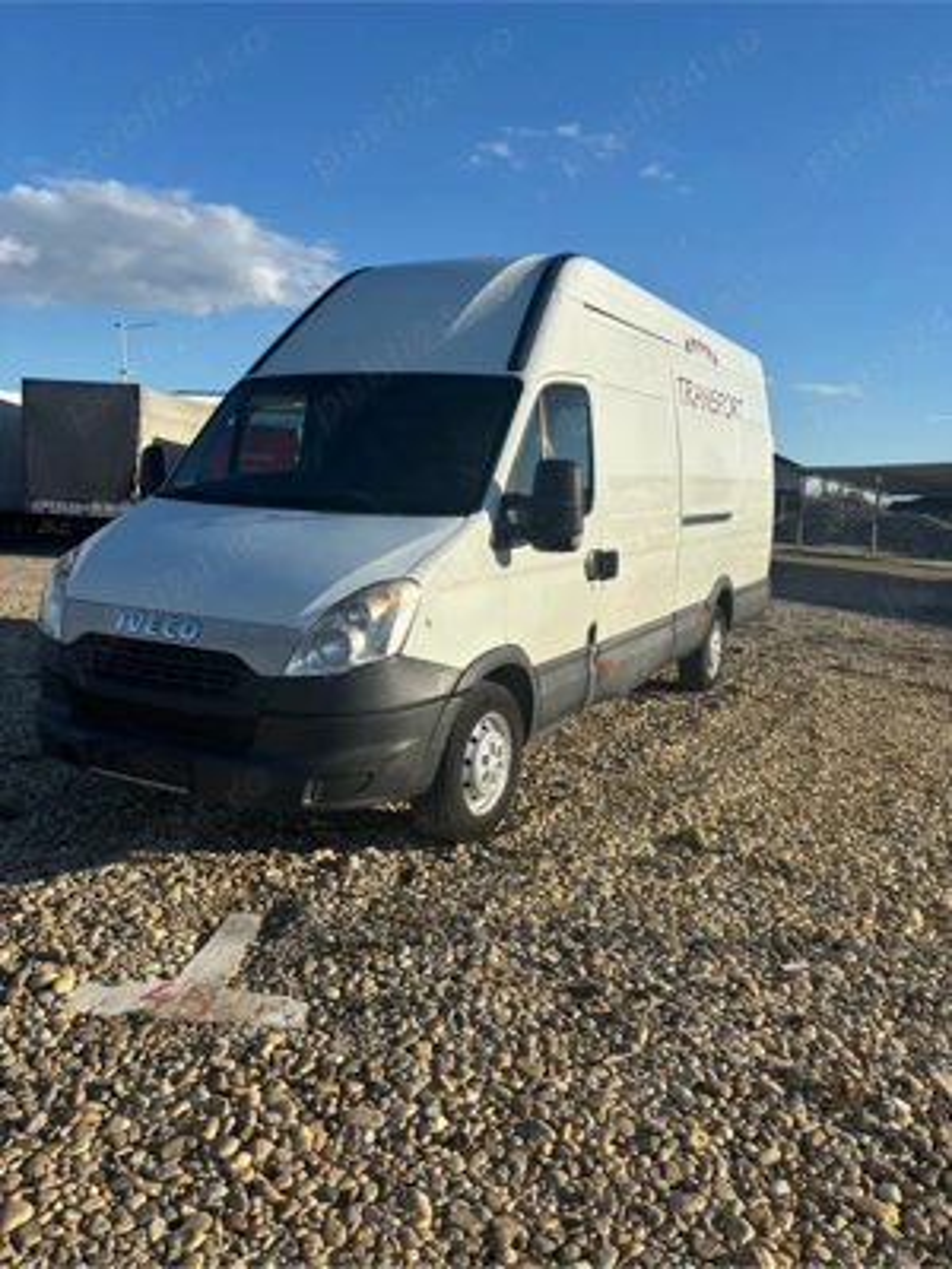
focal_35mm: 26
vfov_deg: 67.3
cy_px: 634
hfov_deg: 53.1
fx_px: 953
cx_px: 476
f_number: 1.6
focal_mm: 5.96
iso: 50
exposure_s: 1/3937
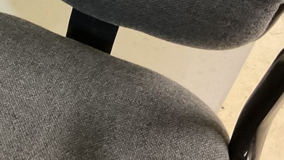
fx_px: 610
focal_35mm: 81
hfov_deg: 25.4
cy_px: -64
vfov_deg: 14.2
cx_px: 28
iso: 250
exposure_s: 1/40
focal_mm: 3
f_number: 1.8
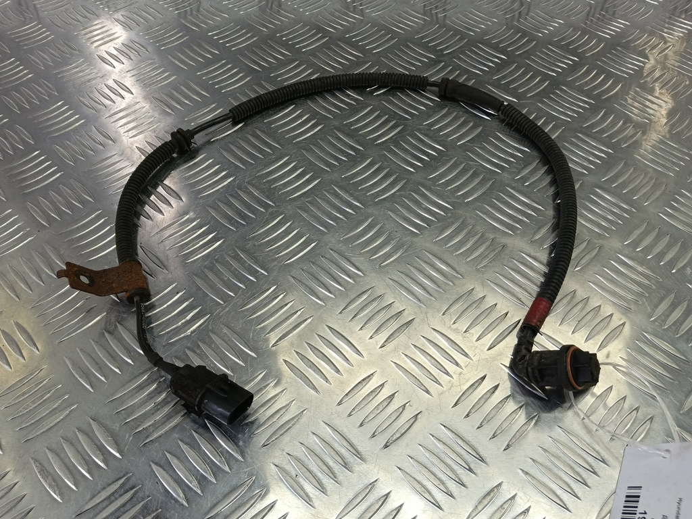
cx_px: 346
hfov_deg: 73.9
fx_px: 460
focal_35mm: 23
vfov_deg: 58.9
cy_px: 260
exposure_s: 1/100
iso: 147
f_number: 1.6
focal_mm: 4.11
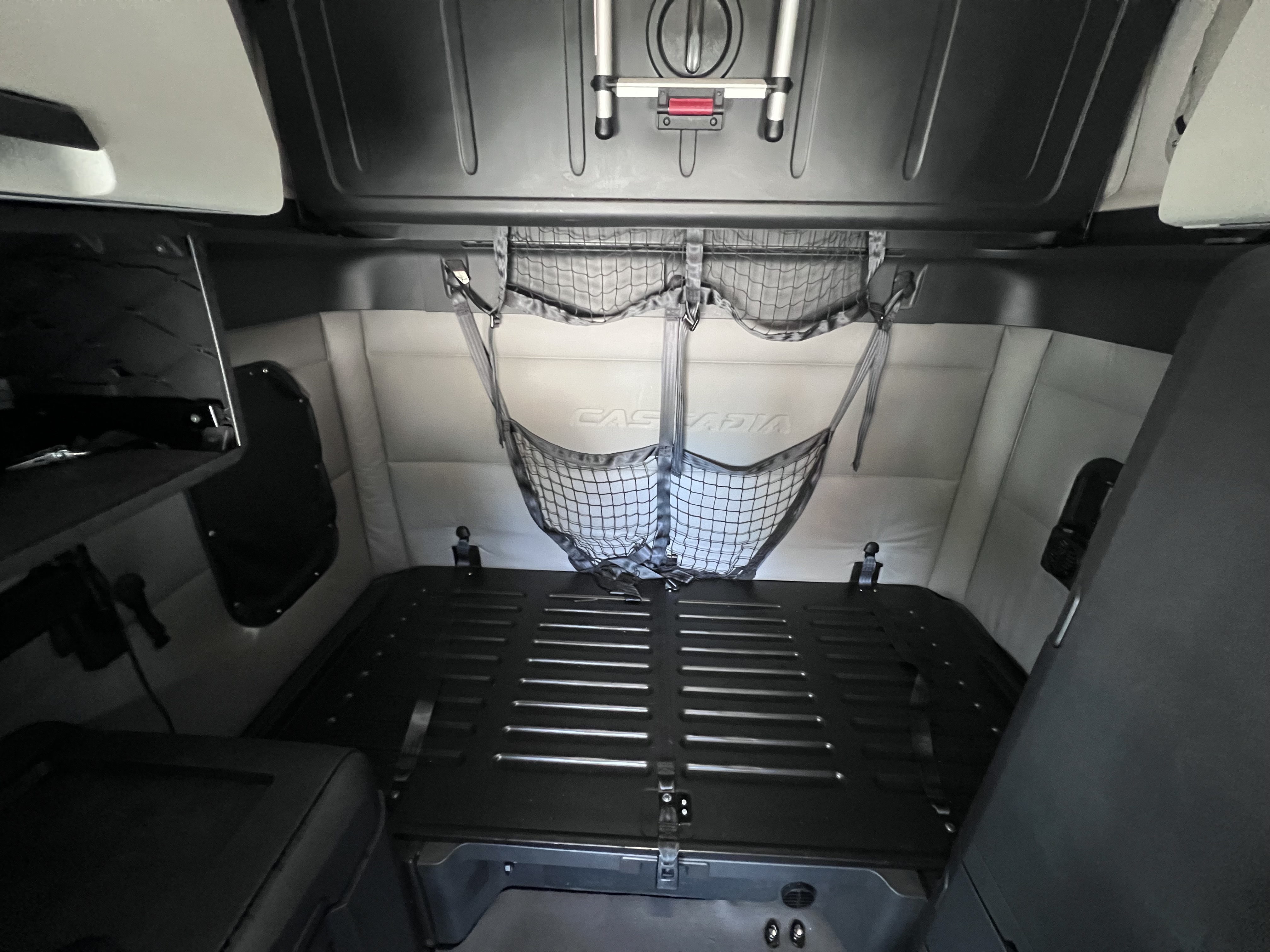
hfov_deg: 106.2
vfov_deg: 89.9
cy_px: 476
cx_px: 635
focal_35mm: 13
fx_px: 477
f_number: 1.8
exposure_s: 1/46
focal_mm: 1.57
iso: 1000
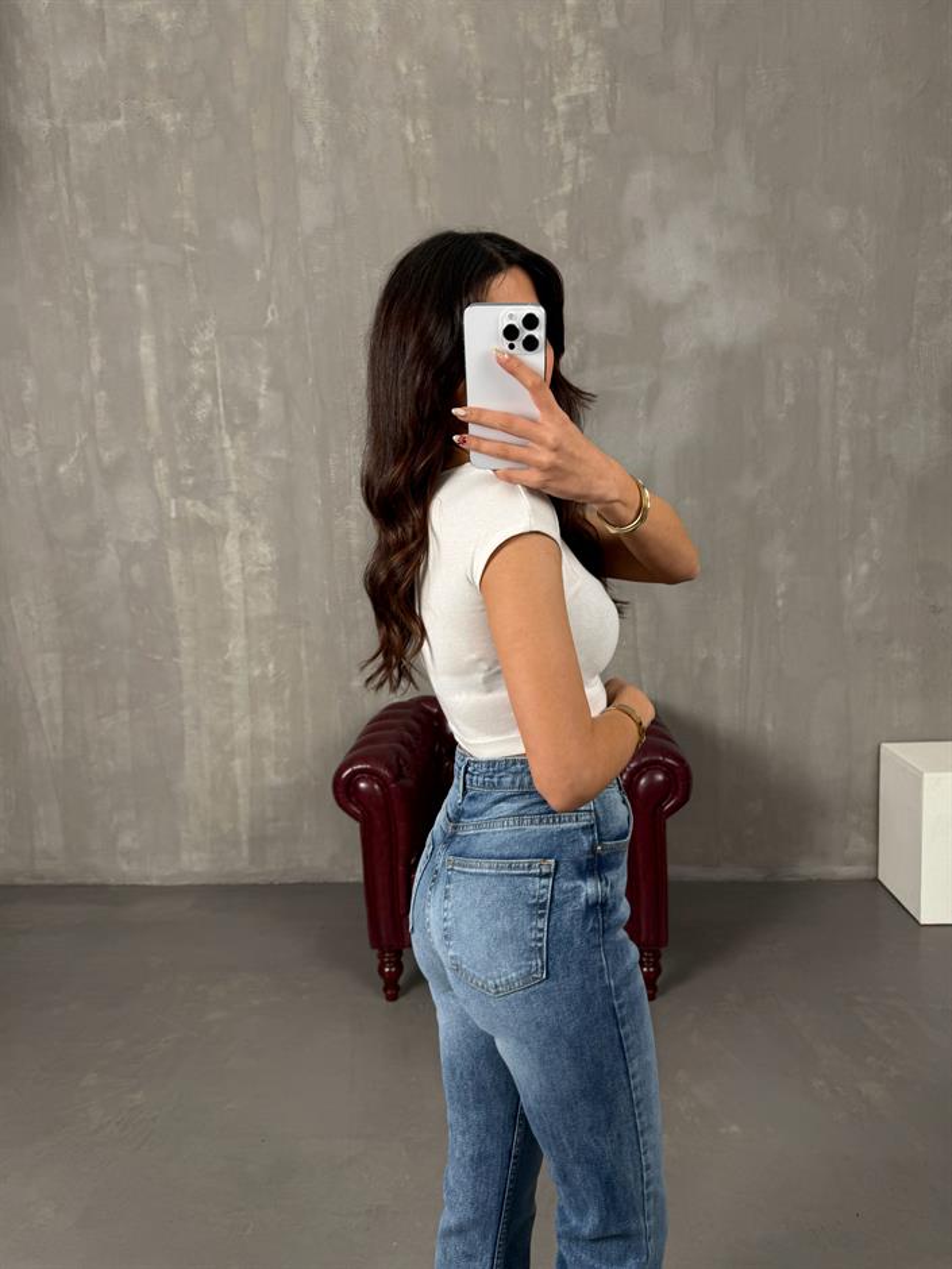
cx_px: 476
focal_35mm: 24
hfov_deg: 56.8
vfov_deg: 71.6
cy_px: 634
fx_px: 880
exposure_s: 1/121
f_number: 1.78
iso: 80
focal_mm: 6.76
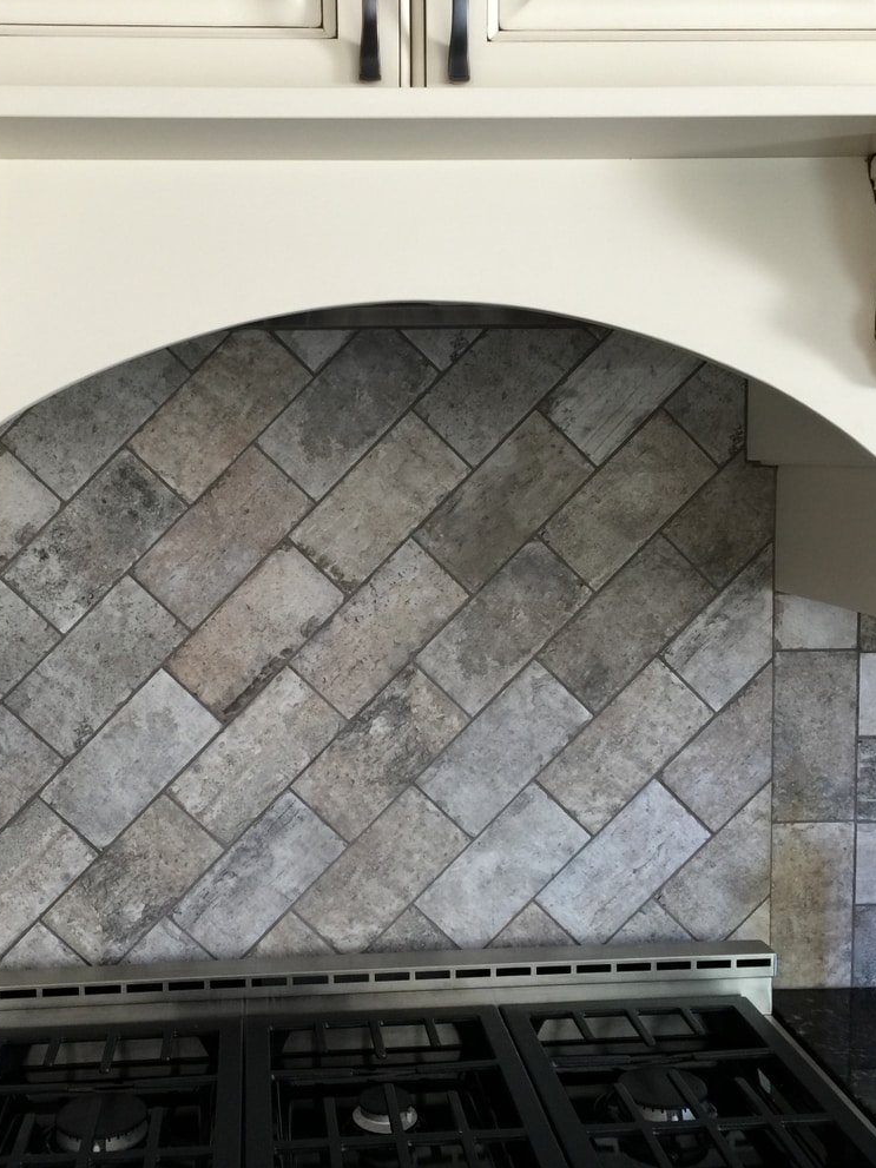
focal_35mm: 39
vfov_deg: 47.9
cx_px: 334
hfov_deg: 36.6
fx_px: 1316
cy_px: 580
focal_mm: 4.15
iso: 32
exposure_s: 1/15
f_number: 2.2
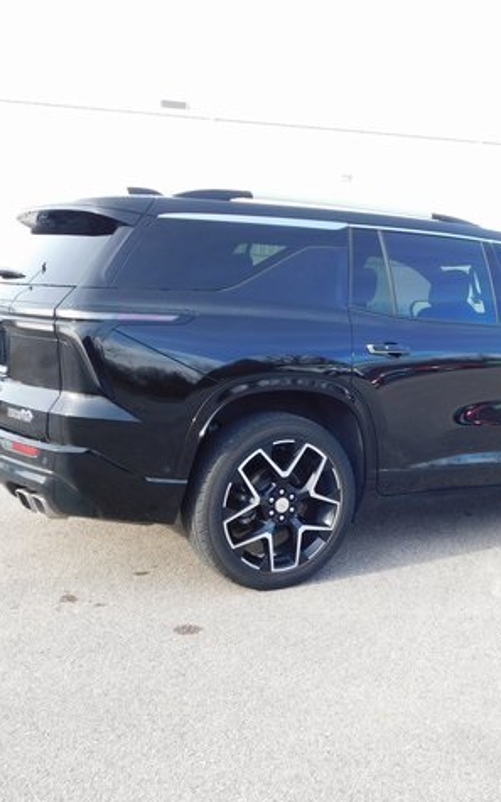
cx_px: 401
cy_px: 404
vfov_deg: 49.3
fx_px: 874
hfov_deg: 31.2
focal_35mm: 40
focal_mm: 4.9
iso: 125
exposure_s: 1/200
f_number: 3.2
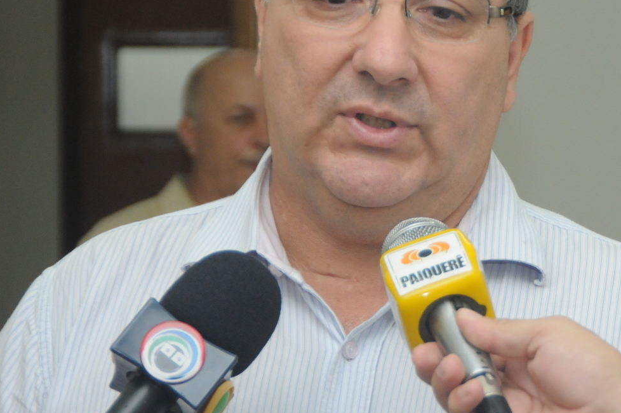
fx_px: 7496
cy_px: 128
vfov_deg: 3.2
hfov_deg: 4.7
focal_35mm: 435
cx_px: 417
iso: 1250
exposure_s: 1/125
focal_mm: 160
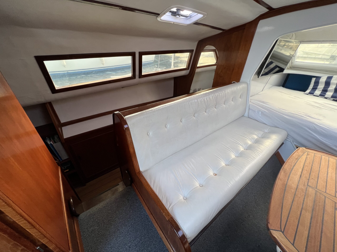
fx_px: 127
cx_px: 168
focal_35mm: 13
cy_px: 126
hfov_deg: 106.2
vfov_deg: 89.9
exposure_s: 1/99
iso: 125
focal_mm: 1.57
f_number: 1.8
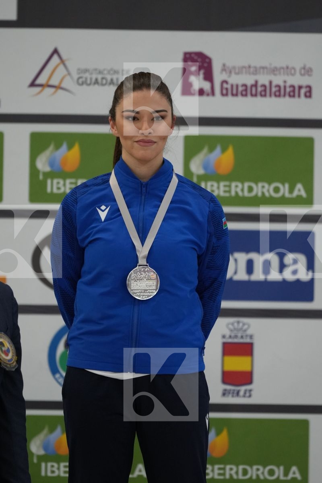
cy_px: 242
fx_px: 4025
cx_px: 161
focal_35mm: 300
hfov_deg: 4.6
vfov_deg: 6.9
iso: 1600
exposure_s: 1/500
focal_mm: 200
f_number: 2.8
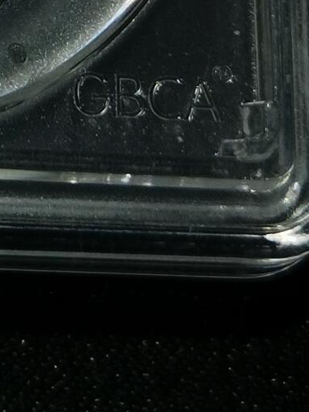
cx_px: -144
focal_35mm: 239
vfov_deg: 8.0
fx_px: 2848
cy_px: -301
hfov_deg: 6.1
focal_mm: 6.67
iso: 50
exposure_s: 1/100
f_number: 1.9
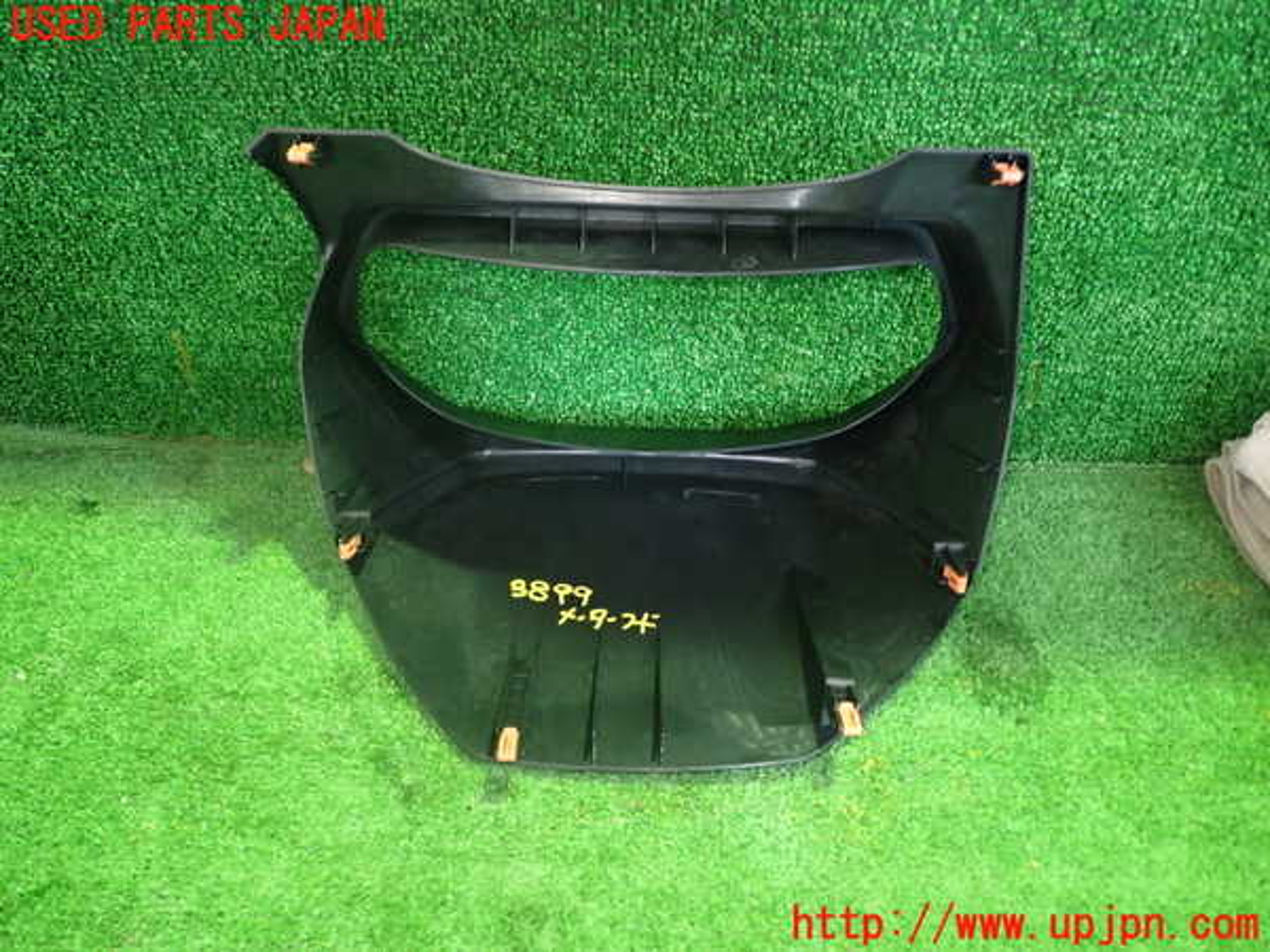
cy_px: 476
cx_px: 635
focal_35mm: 28
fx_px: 1027
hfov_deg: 63.4
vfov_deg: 49.7
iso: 800
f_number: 2.2
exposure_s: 1/20
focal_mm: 5.05
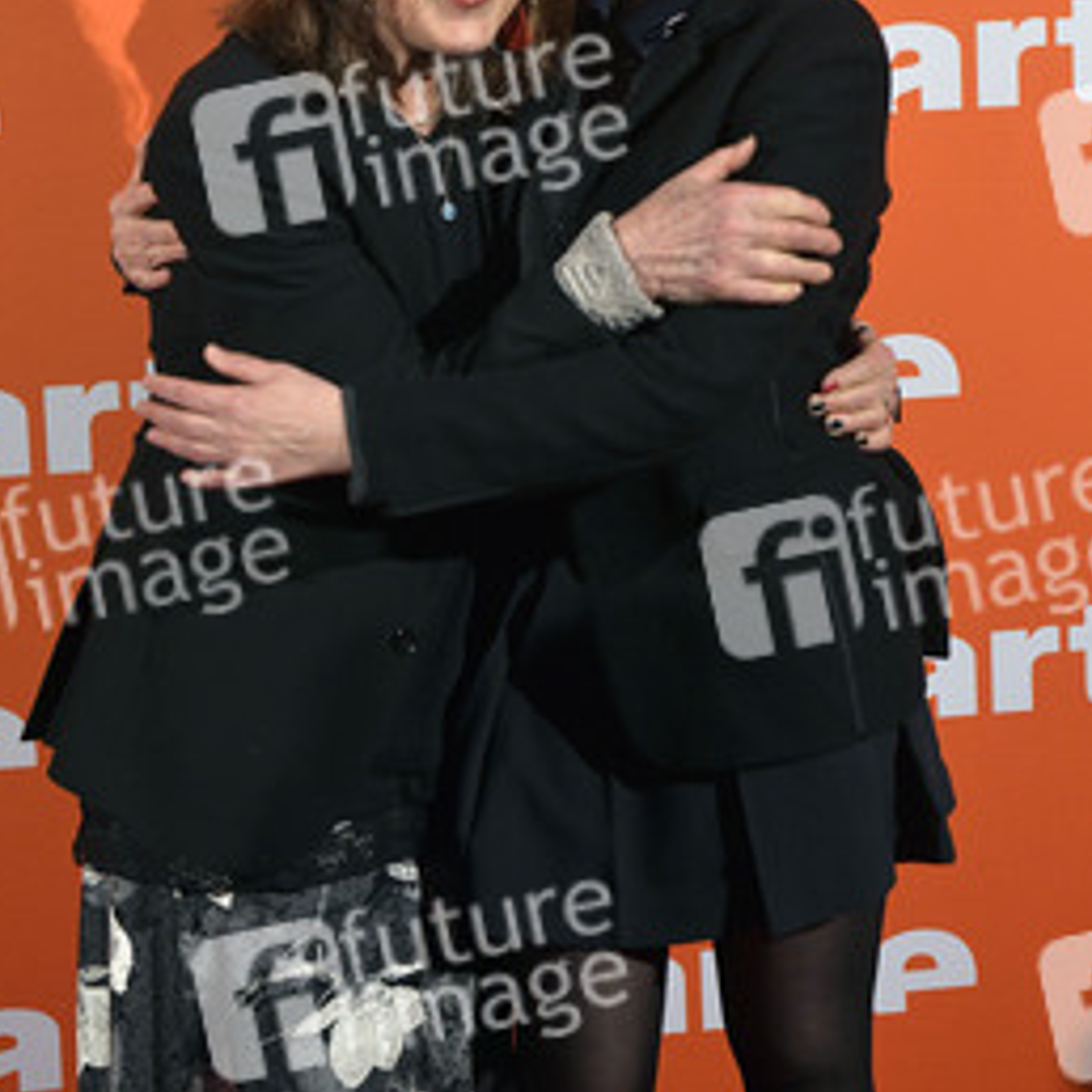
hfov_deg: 21.9
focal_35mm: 79
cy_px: 347
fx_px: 2820
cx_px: 533
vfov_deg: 21.8
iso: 2000
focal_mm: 60
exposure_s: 1/160
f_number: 5.6
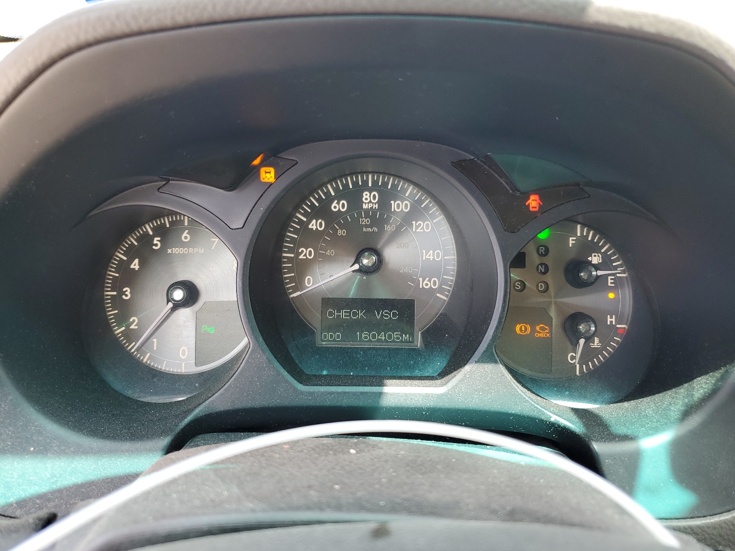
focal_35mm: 26
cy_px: 276
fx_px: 552
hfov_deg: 67.3
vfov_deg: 53.1
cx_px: 368
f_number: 1.5
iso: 50
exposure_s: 1/120
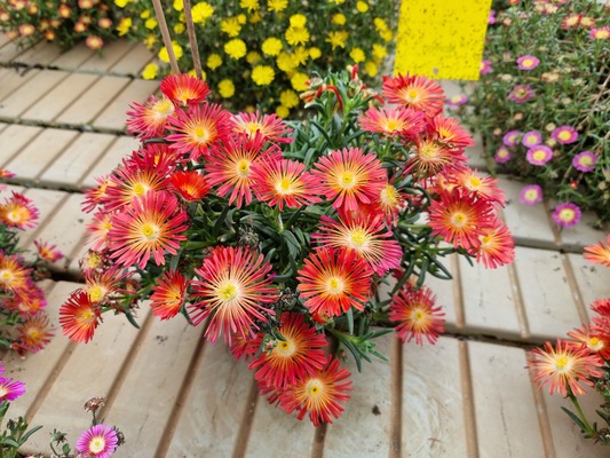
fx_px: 423
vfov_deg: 56.8
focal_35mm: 24
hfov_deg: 71.6
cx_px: 305
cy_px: 229
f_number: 1.8
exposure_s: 1/175
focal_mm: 6.7
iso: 50
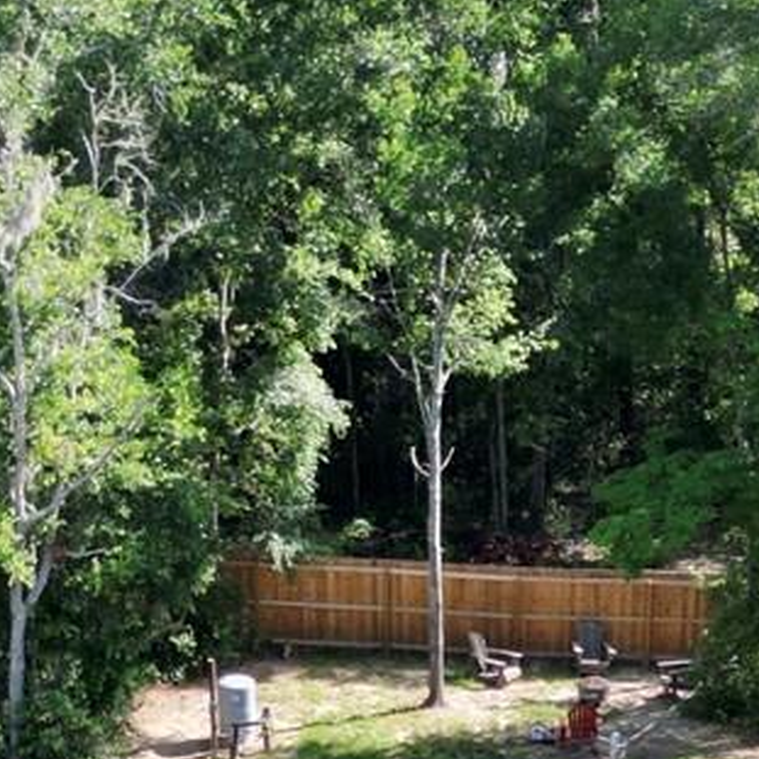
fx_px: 2704
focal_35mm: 109
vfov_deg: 15.4
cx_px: 376
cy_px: 932
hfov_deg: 16.0
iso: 110
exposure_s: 1/1000
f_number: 1.7
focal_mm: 6.72
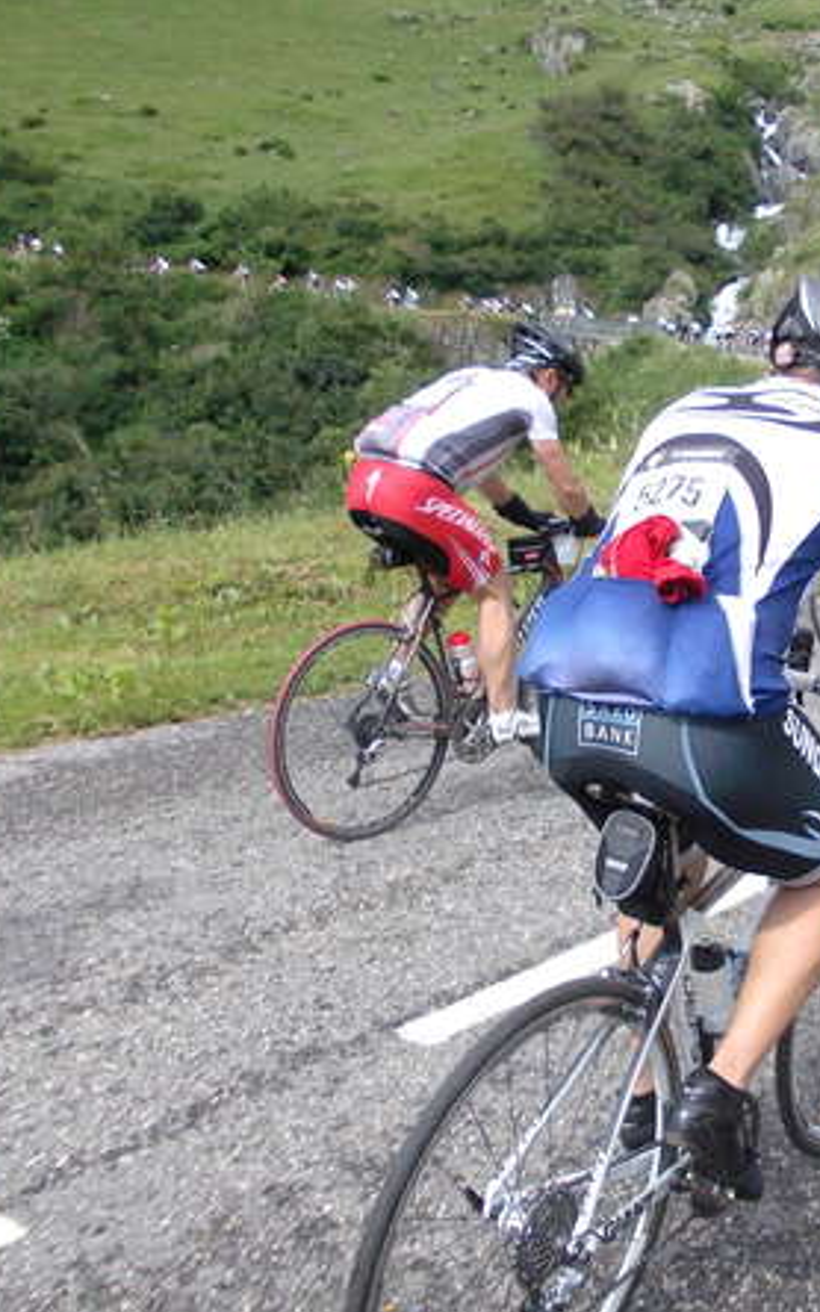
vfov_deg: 49.3
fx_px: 1431
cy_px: 655
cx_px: 749
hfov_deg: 30.5
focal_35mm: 40
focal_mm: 4
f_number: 5.4
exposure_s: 1/320
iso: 80
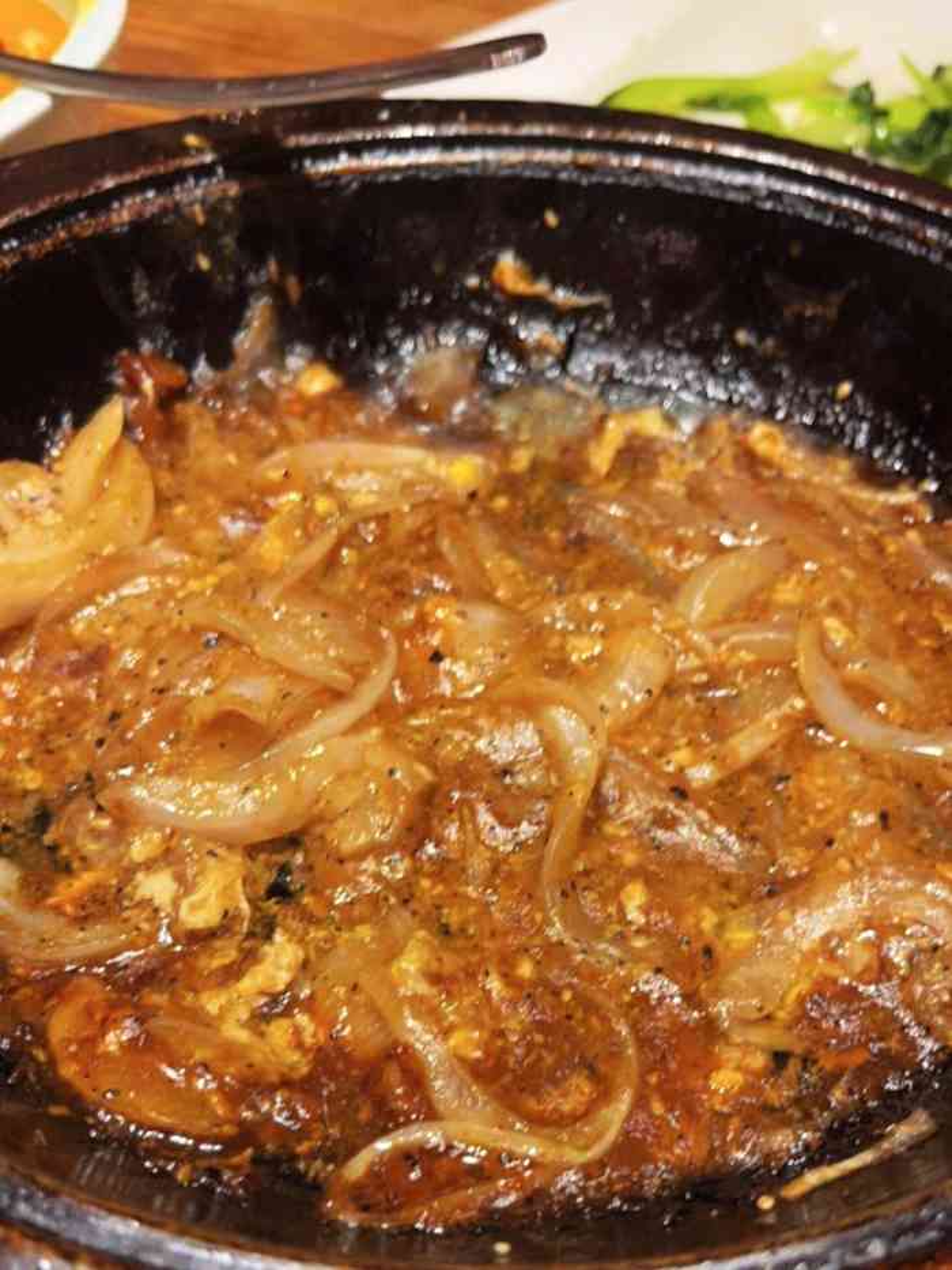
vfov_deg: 22.3
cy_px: 635
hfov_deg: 16.8
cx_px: 476
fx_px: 3226
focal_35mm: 88
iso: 125
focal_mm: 5.1
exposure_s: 1/50
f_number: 1.6
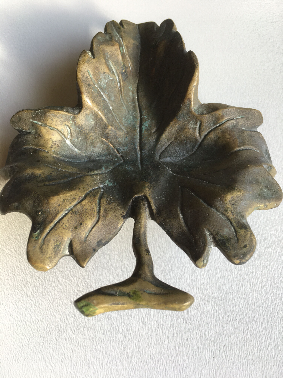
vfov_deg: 61.7
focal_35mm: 29
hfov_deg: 48.2
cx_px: 142
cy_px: 189
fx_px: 316
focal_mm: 4.15
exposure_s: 1/100
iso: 40
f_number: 2.2
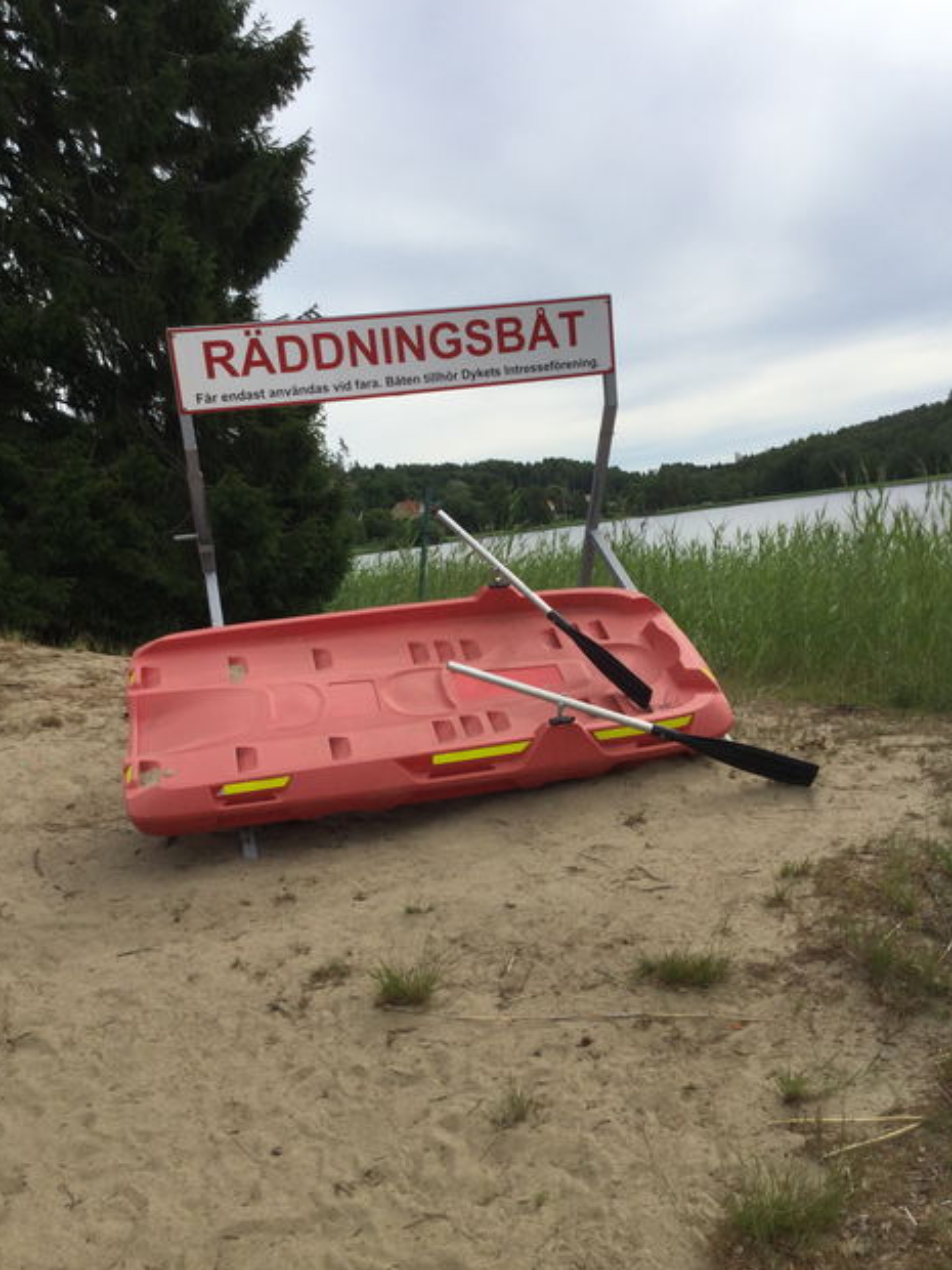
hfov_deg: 44.2
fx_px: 1173
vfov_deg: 56.8
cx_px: 479
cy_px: 651
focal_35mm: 32
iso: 25
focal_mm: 3.3
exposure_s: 1/1773
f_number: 2.4
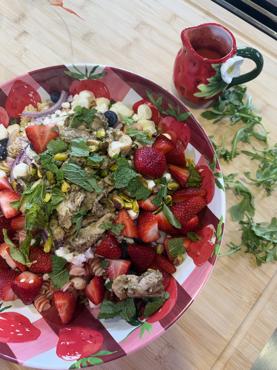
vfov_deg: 71.6
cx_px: 138
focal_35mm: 24
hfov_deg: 56.8
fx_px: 256
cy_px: 185
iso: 100
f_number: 1.78
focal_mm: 6.76
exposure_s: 1/120
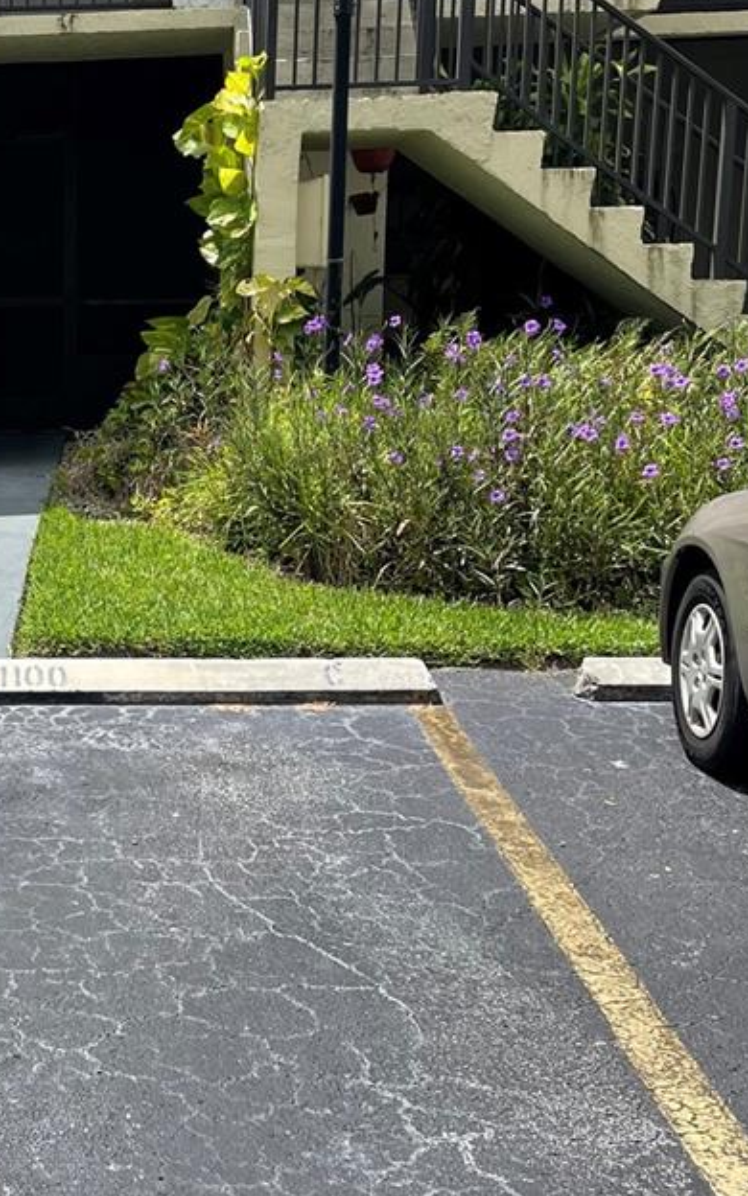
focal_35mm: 53
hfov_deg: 22.9
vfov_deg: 38.2
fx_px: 1729
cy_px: 615
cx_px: -82
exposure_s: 1/2451
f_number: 1.6
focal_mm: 4.2
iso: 32
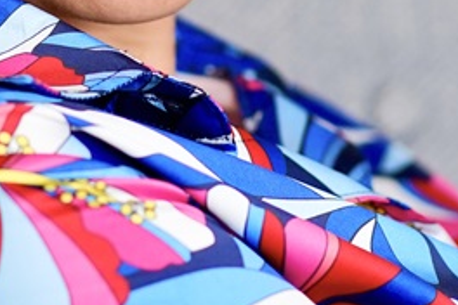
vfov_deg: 3.6
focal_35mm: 386
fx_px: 4910
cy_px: -106
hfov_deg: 5.3
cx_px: 26
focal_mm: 85
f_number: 2.5
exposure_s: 1/160
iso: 500
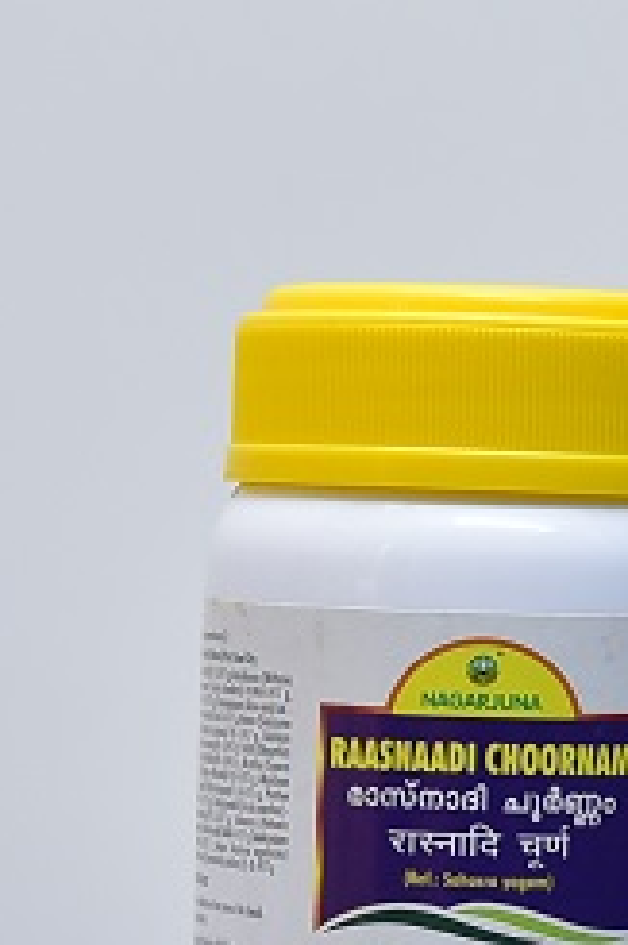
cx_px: 505
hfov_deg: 13.2
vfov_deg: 19.5
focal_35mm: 103
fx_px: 2699
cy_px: 849
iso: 1250
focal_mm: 48
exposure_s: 1/125
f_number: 4
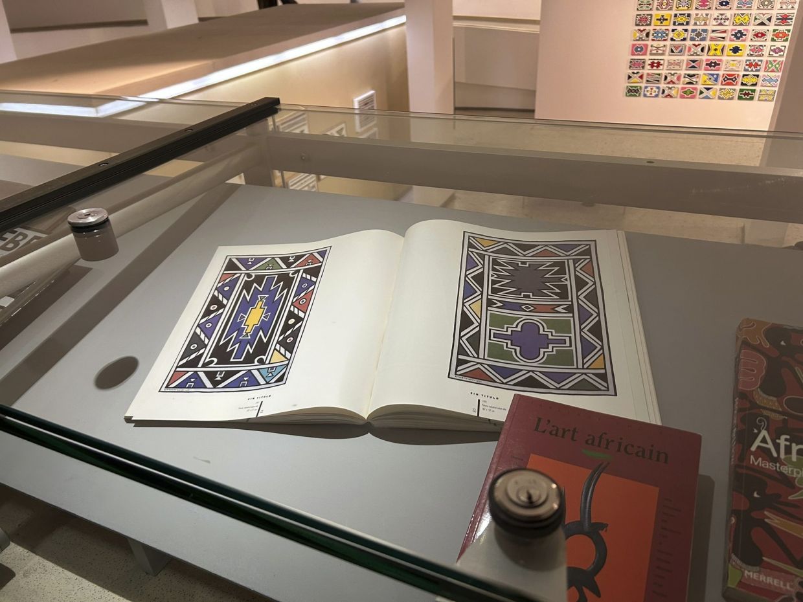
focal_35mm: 26
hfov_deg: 67.3
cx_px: 402
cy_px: 301
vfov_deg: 53.1
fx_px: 603
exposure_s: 1/50
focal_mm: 5.7
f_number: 1.5
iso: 160
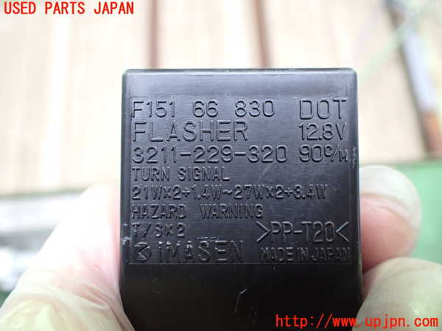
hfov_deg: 60.0
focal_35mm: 30
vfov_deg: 46.8
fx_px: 383
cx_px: 221
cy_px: 166
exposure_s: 1/40
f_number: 2.3
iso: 800
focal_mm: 5.4
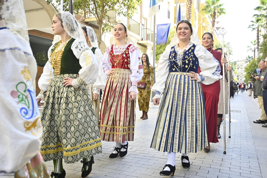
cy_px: 89
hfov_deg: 58.3
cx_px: 134
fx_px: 239
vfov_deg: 40.8
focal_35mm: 32
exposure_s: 1/400
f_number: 4.5
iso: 640
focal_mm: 21.5
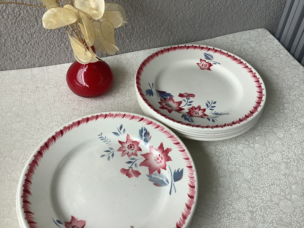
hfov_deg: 58.4
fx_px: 272
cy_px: 114
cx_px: 152
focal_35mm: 31
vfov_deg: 45.4
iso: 50
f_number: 2.4
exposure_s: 1/120
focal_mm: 3.3
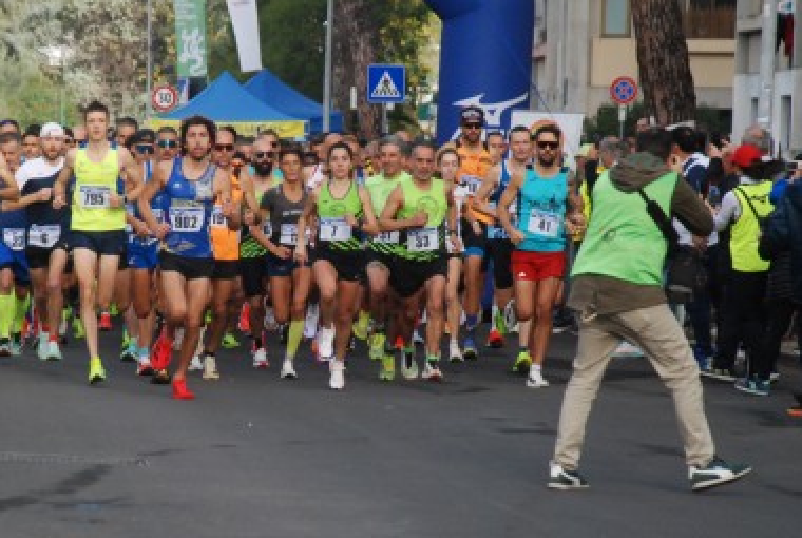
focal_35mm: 284
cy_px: 288
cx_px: 228
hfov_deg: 7.2
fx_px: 6339
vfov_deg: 4.9
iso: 1000
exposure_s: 1/800
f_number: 5.6
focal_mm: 120
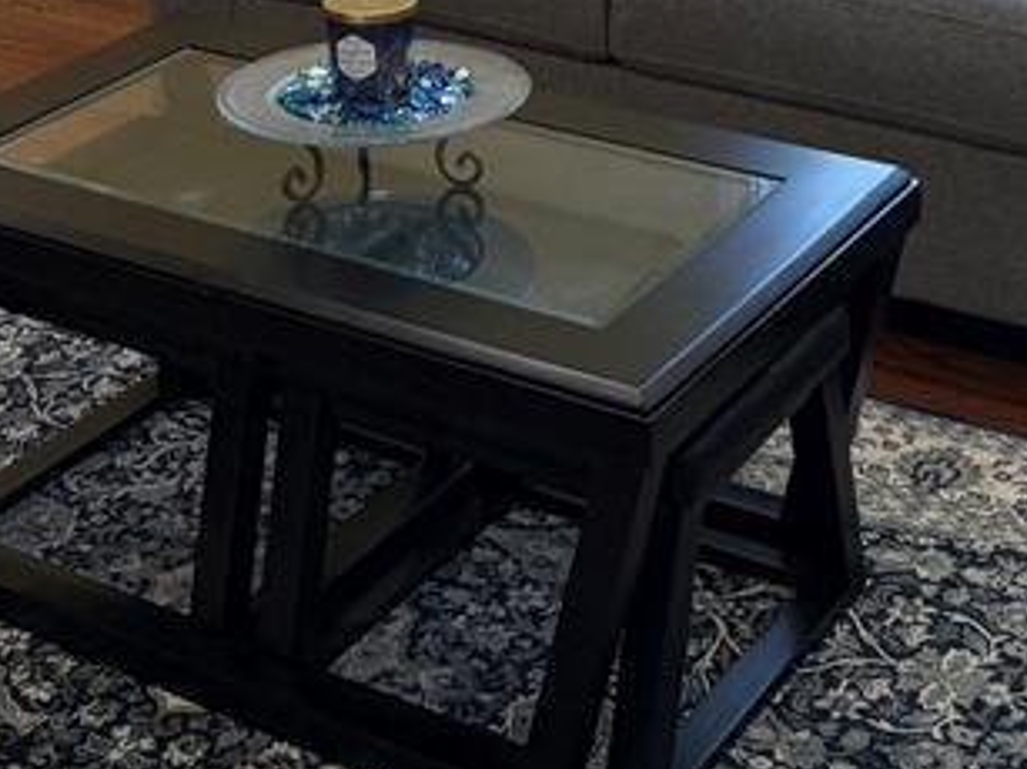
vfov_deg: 16.5
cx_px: 341
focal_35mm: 80
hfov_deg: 24.3
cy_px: -441
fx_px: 2373
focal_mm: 6.76
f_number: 1.78
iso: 200
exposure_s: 1/182
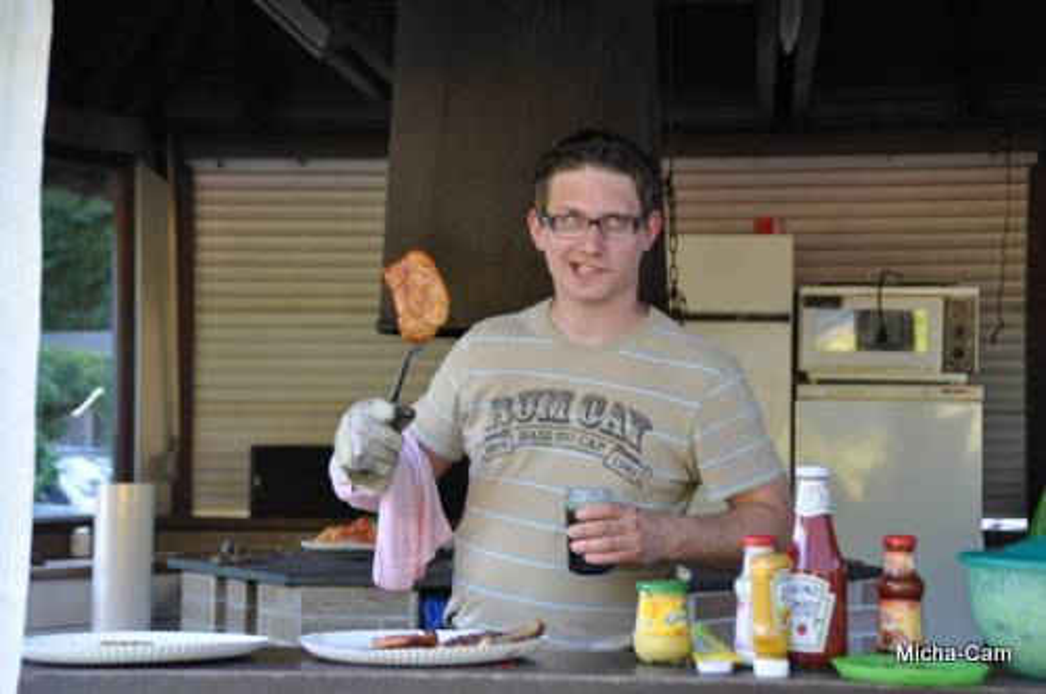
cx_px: 523
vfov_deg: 16.2
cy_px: 347
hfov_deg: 24.2
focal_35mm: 84
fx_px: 2437
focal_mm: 56
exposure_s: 1/125
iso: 1100
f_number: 5
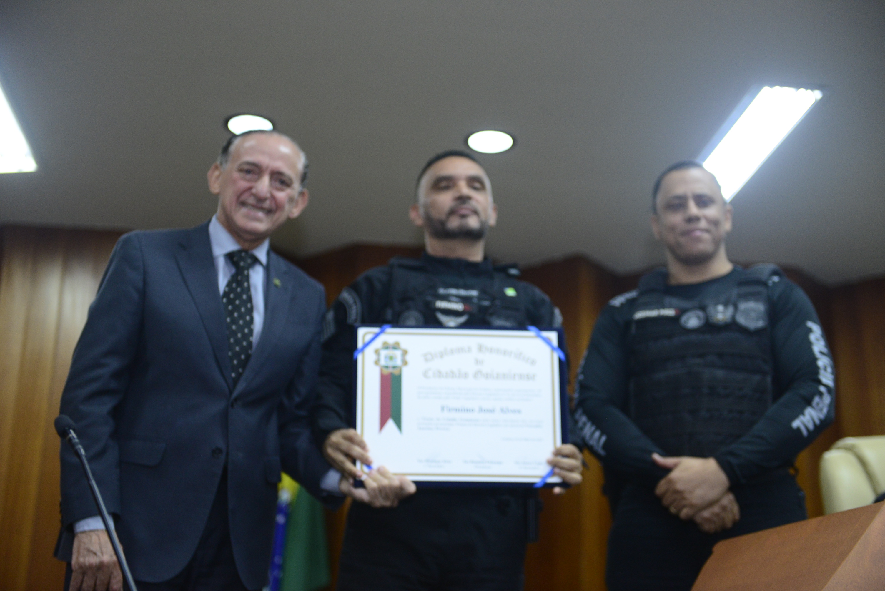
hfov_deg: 34.5
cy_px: 296
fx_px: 1426
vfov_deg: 23.4
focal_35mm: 58
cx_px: 442
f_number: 3.5
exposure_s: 1/125
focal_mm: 58
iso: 2000
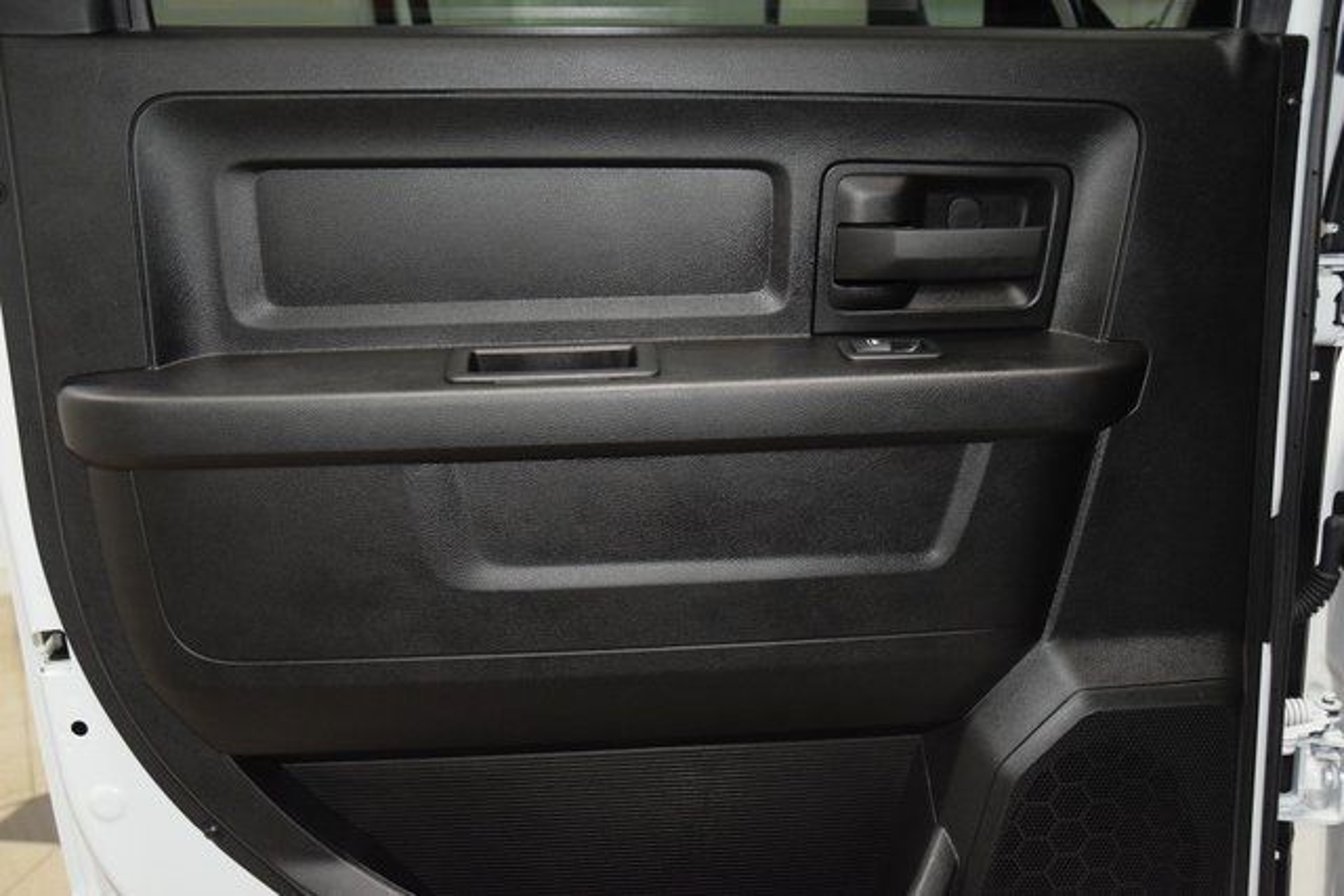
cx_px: 672
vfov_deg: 35.5
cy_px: 448
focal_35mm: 38
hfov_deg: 51.3
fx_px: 1400
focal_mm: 25
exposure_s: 1/125
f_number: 3.8
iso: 2800
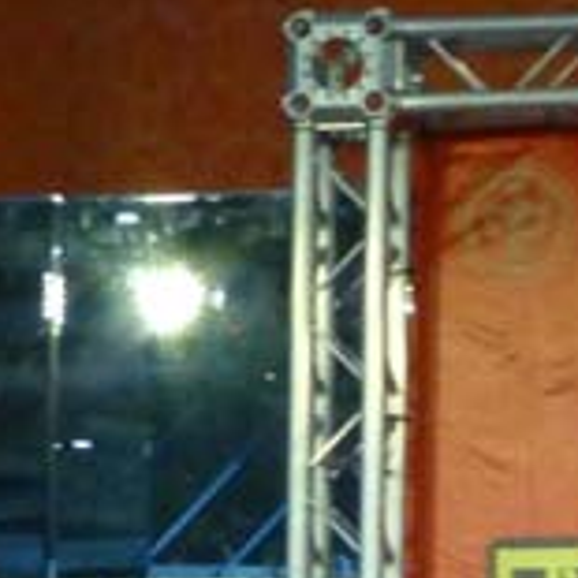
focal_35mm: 335
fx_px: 6328
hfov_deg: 5.1
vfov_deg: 5.2
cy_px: 675
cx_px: 1085
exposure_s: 1/25
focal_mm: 11.7
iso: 800
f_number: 4.9
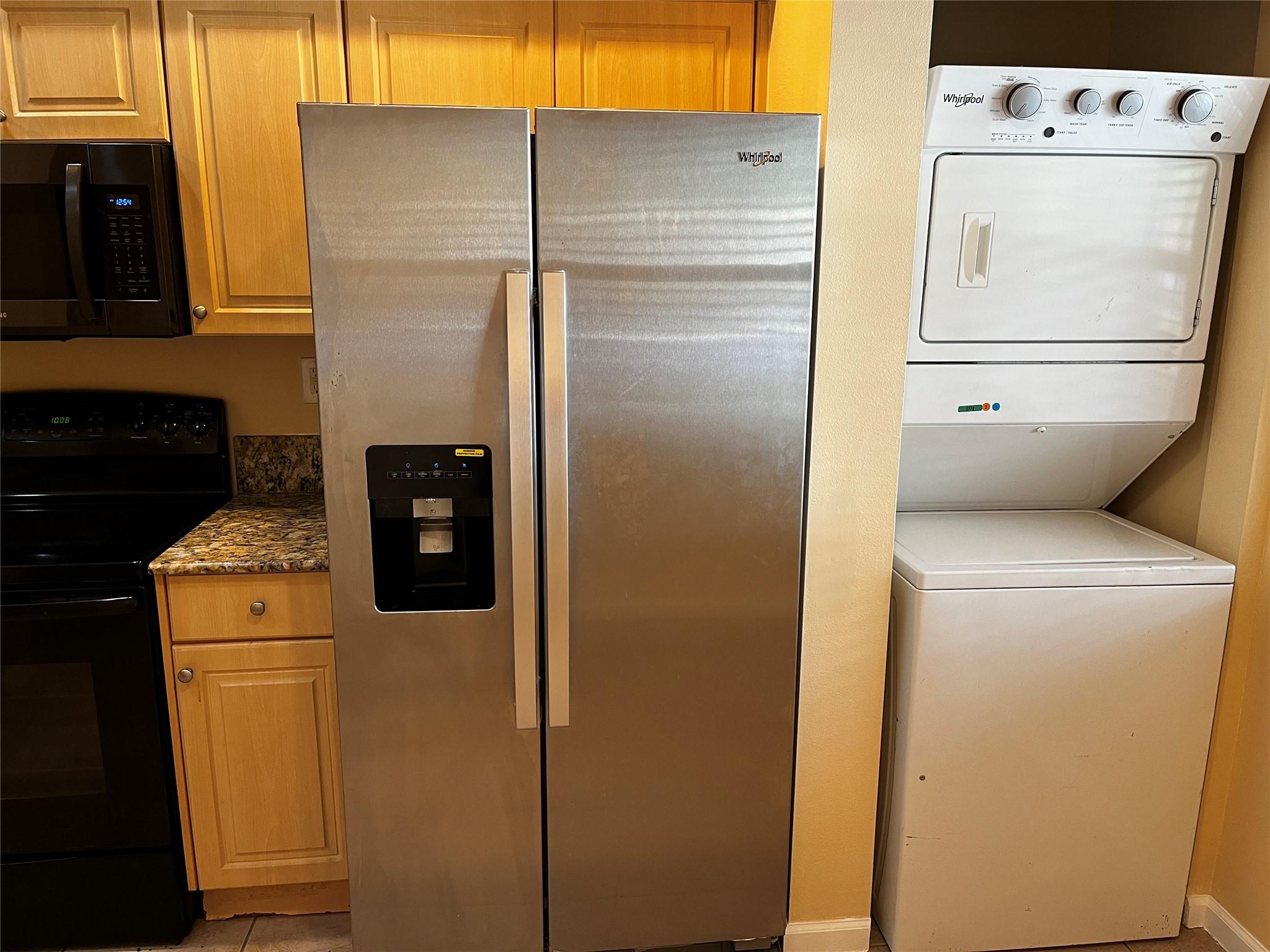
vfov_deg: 53.1
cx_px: 635
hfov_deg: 67.3
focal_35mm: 26
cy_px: 476
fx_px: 954
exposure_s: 1/60
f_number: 1.6
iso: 100
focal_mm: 5.1
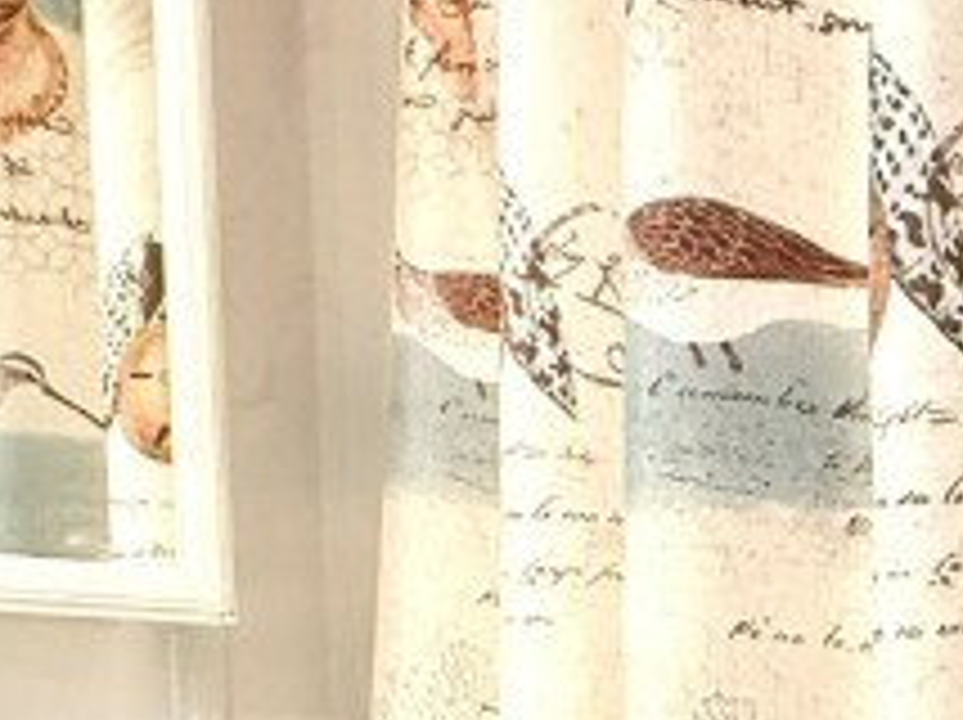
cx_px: 1062
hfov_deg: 26.7
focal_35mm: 67
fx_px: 1862
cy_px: 900
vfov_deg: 20.3
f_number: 2.2
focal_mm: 2.22
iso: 320
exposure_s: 1/60
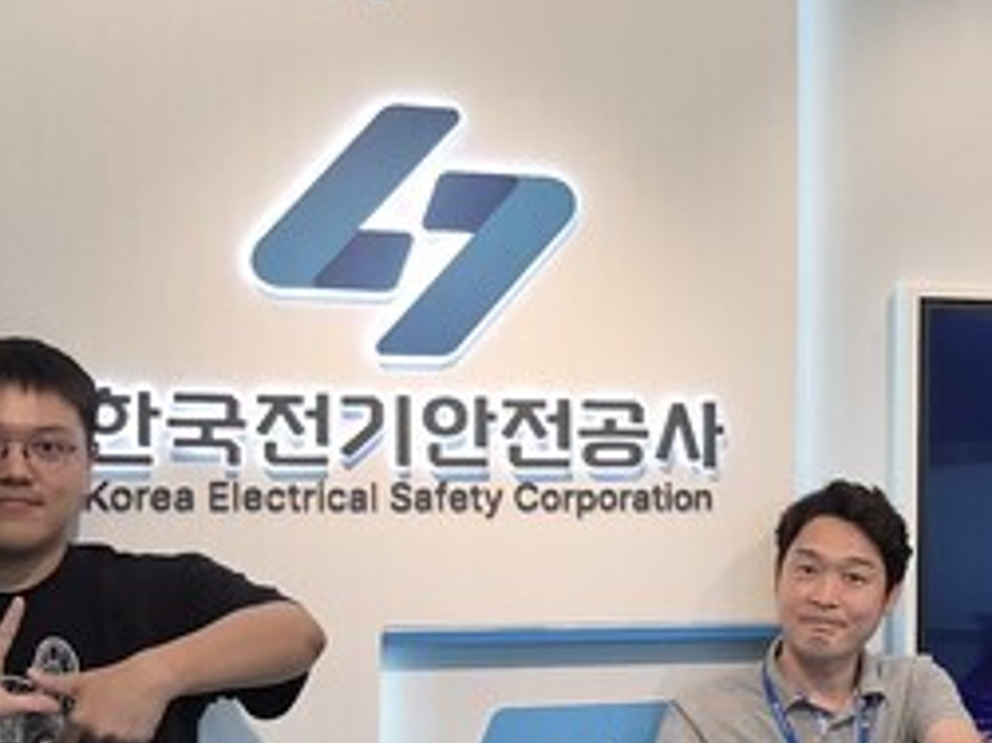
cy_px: 498
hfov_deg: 20.8
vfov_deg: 16.7
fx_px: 2521
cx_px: 1198
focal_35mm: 88
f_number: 1.8
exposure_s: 1/147
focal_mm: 5.4
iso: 25
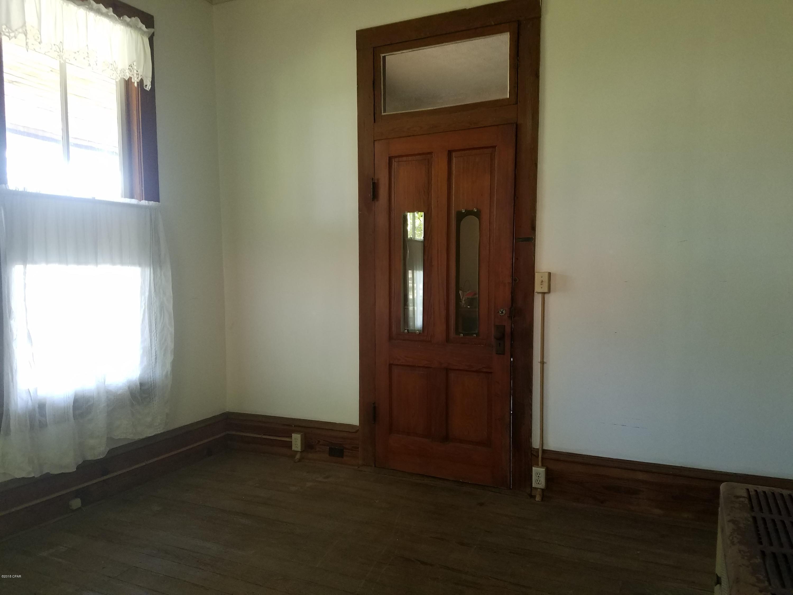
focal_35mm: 26
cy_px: 298
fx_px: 596
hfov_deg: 67.3
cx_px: 396
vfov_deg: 53.1
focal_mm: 4.2
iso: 200
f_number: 1.7
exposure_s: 1/60
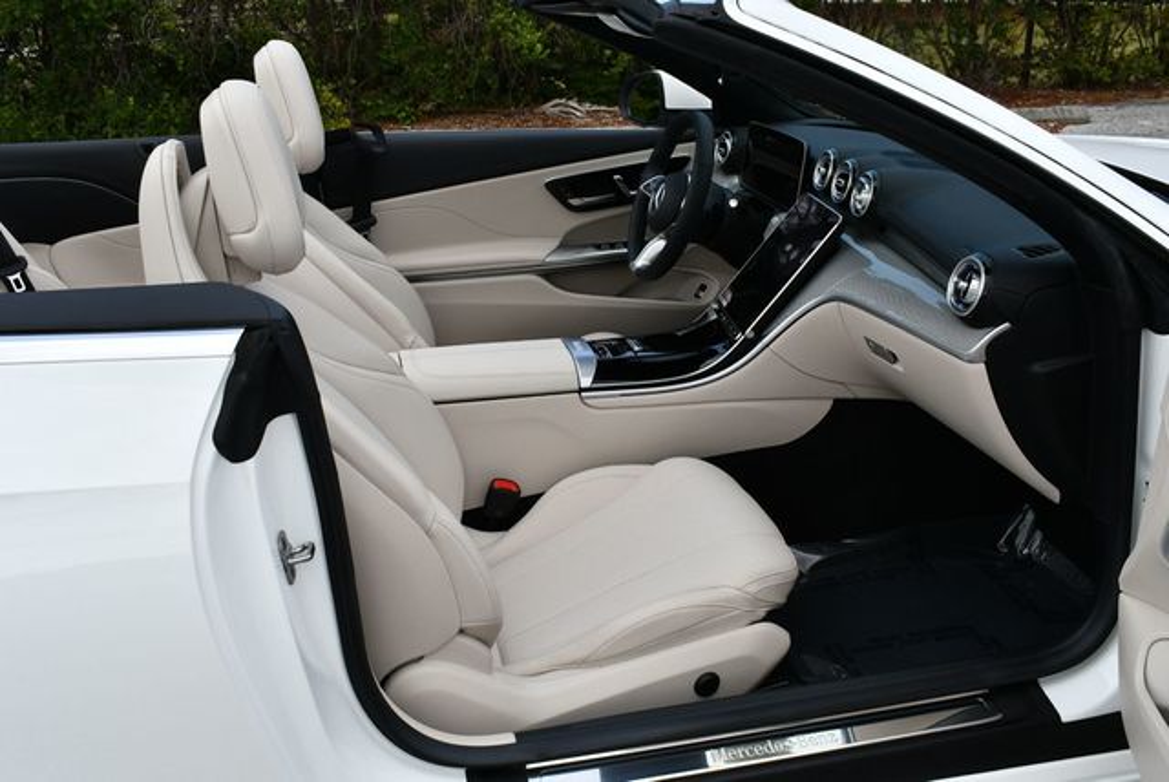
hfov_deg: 53.1
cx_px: 584
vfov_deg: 36.9
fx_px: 1170
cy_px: 391
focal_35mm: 36
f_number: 8
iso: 140
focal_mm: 18
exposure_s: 1/250
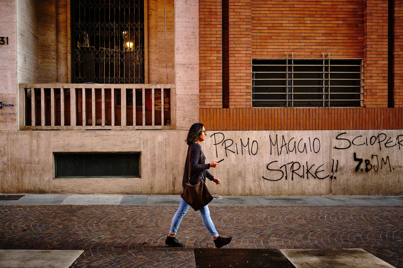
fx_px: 459
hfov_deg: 47.4
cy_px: 134
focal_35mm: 41
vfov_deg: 32.6
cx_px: 202
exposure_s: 1/250
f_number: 5.6
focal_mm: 27
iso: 400
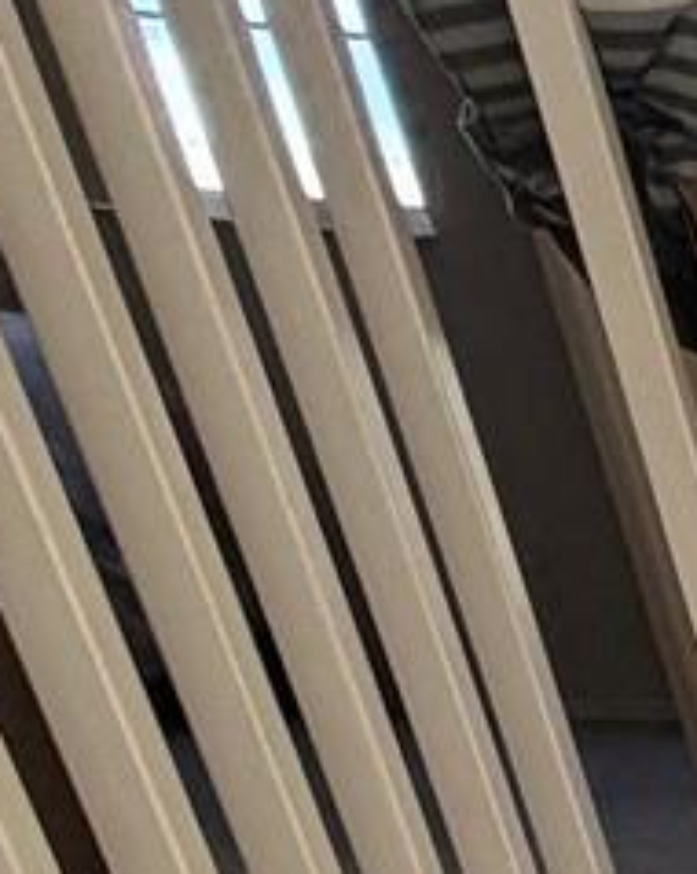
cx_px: 2586
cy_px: 1866
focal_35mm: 92
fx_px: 2375
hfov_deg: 8.9
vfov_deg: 15.5
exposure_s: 1/121
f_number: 2.2
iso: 80
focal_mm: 2.22
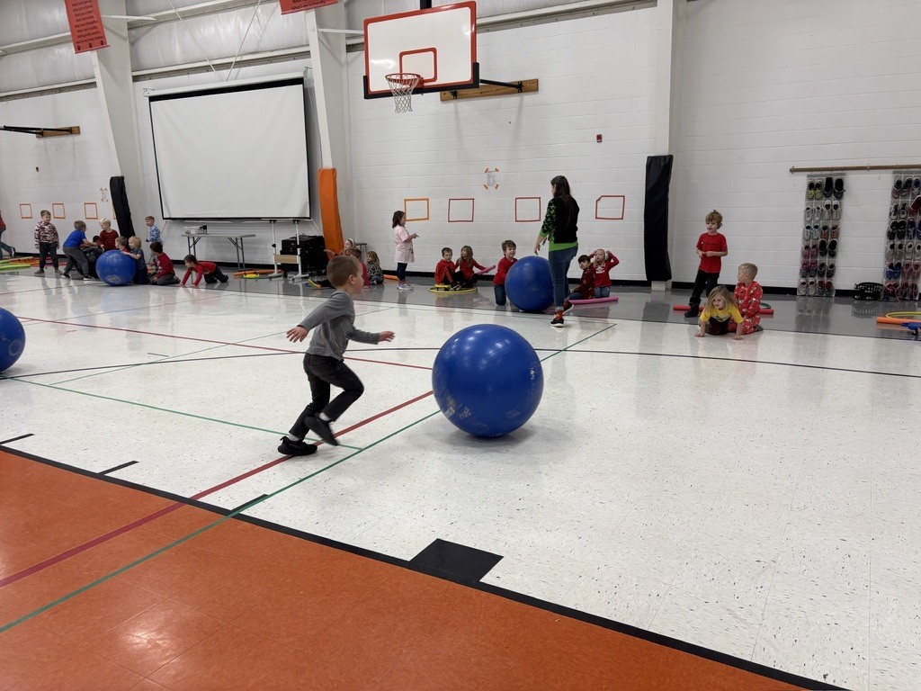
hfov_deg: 67.3
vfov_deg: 53.1
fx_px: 692
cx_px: 460
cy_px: 346
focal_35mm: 26
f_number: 1.6
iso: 80
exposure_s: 1/120
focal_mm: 5.96
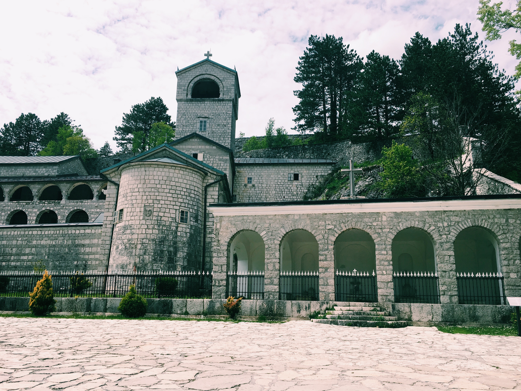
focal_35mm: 29
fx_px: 436
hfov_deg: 61.7
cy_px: 196
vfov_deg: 48.2
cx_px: 260
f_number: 2.2
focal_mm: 4.15
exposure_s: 1/1374
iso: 25
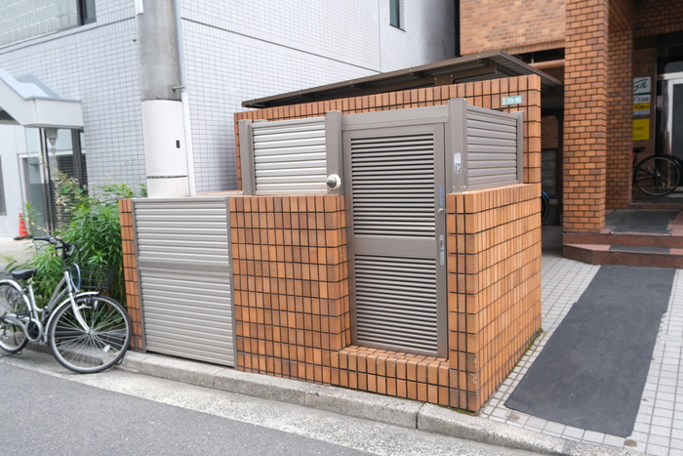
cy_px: 228
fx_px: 550
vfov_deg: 45.0
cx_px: 342
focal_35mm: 29
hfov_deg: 63.6
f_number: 4
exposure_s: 1/100
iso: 250
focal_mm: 19.2
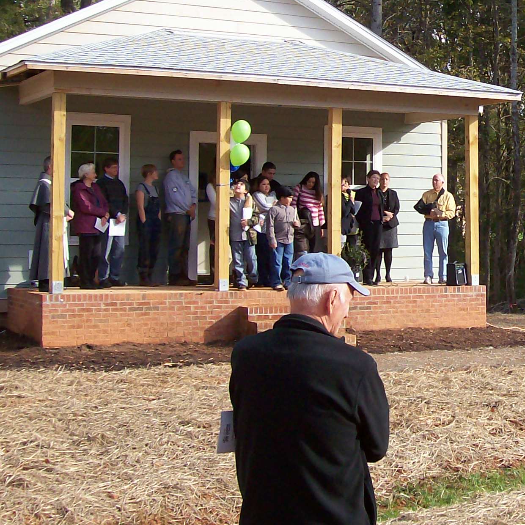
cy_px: 166
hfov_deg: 23.1
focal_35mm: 73
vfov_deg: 23.5
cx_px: 474
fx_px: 1253
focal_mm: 6
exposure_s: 1/497
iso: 80
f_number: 2.7
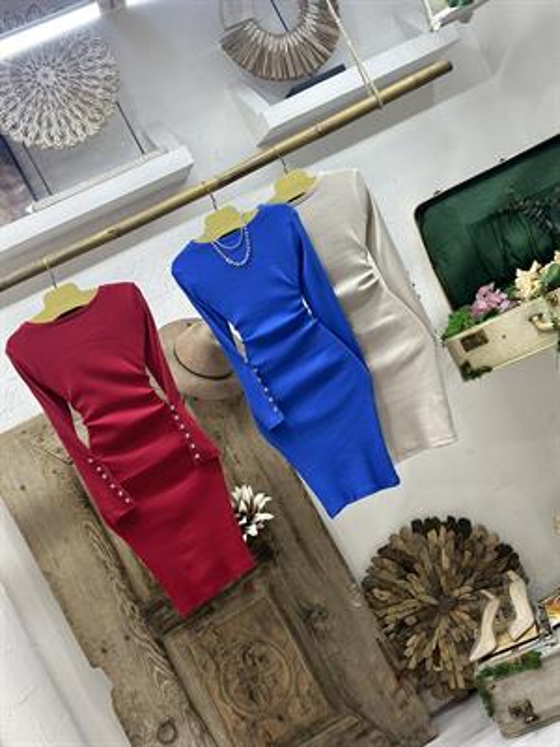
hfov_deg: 30.3
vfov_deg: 39.7
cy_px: 374
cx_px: 280
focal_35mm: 48
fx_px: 1035
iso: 125
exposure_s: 1/100
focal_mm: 6.86
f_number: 1.78
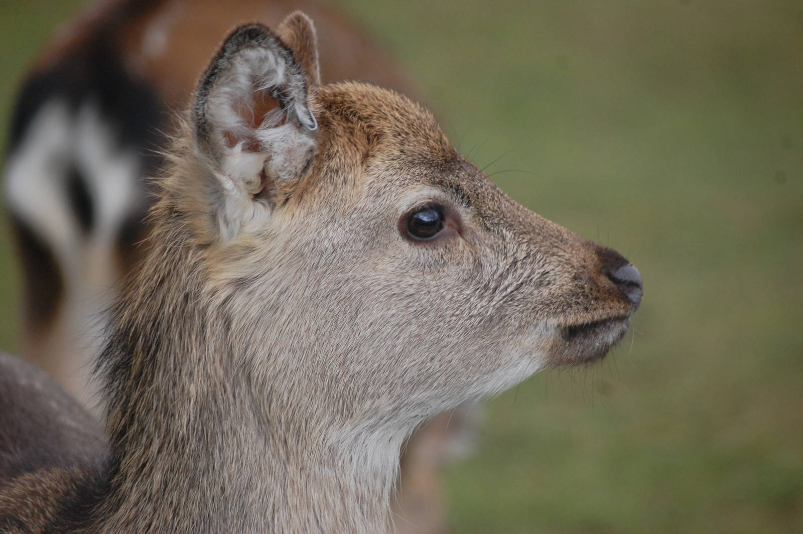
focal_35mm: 218
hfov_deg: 9.5
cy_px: 267
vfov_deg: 6.3
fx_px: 4847
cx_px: 402
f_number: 5.3
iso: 800
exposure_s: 1/320
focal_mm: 145
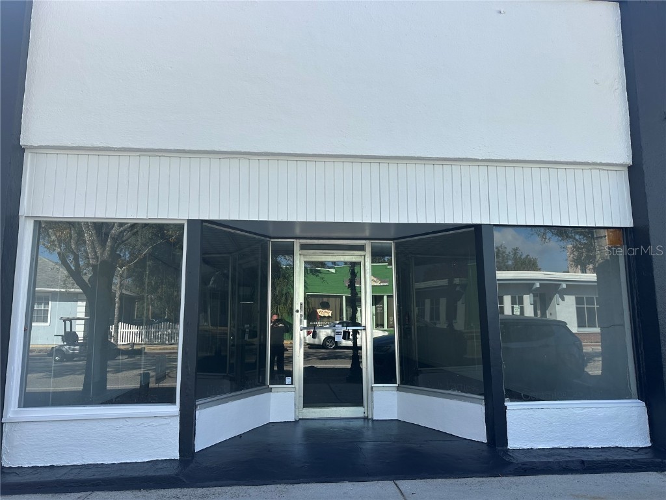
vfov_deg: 56.8
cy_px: 250
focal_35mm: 24
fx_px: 462
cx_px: 333
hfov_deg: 71.6
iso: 80
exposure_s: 1/1339
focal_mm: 6.86
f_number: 1.78
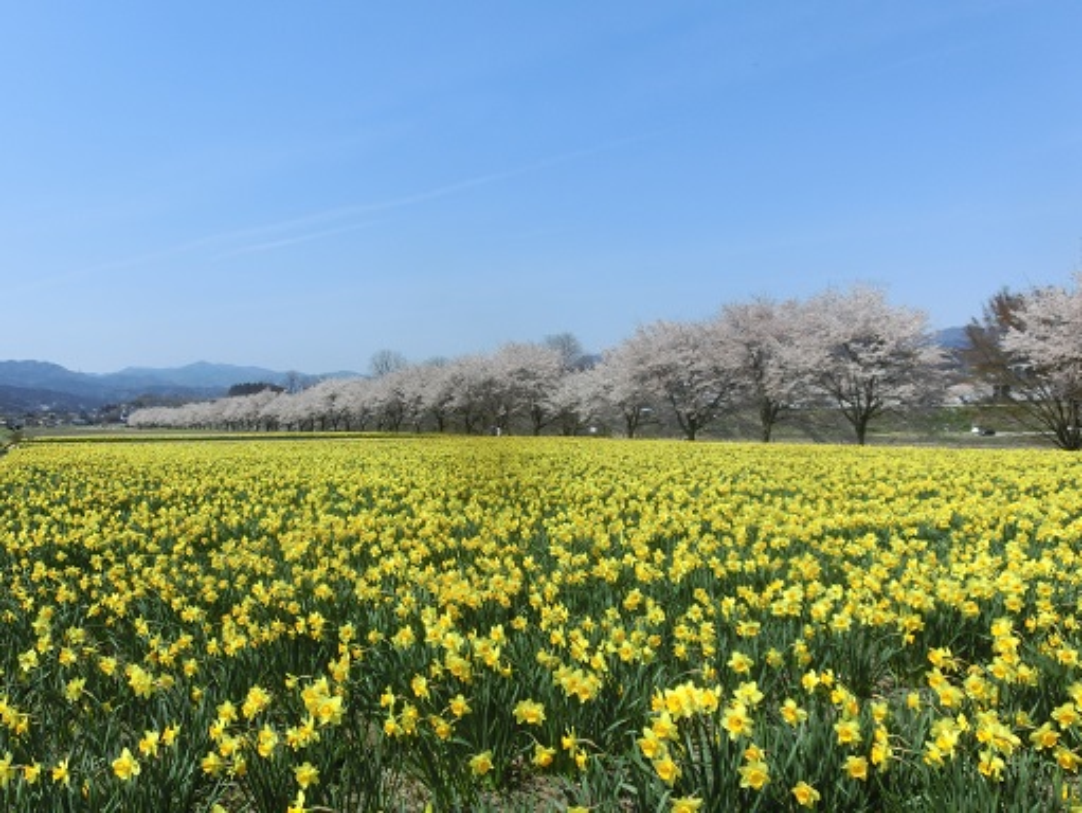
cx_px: 541
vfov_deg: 54.9
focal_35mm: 25
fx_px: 782
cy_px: 406
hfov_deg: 69.4
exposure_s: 1/320
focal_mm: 4.4
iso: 80
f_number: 8
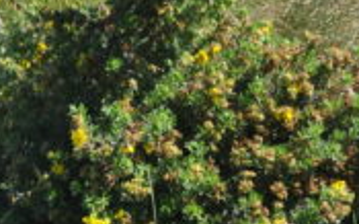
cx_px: 123
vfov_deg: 6.2
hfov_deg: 10.6
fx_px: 1926
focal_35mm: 197
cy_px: 651
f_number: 6.3
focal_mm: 22
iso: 200
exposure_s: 1/160
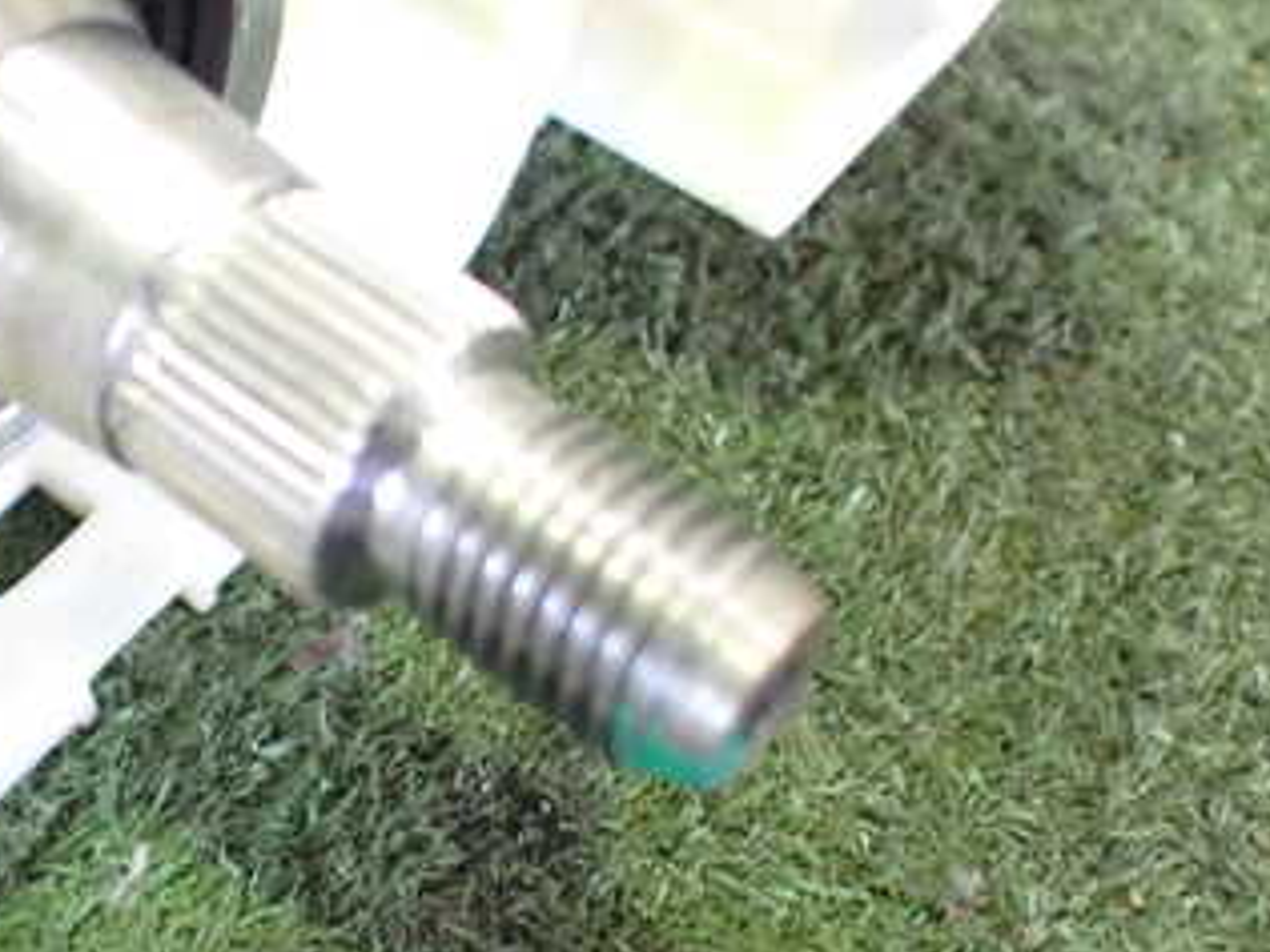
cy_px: 450
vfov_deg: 25.7
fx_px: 2091
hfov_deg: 33.5
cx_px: 438
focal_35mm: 57
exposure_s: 1/30
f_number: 2.3
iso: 1000
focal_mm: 5.4
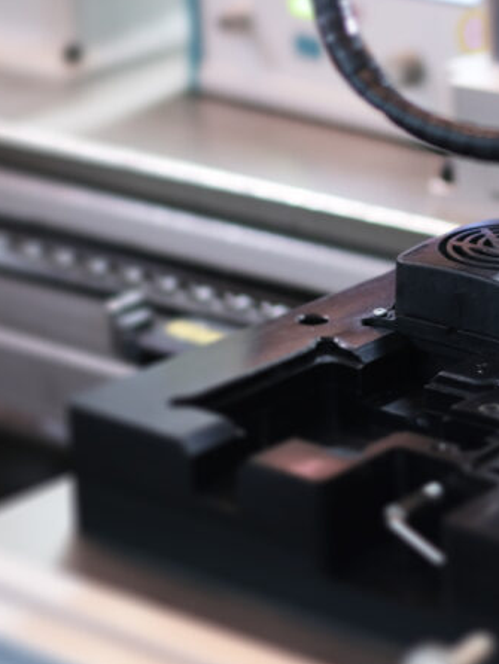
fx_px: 2247
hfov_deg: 12.4
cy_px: 254
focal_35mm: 117
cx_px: 565
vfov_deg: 16.8
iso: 320
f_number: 1.4
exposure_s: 1/60
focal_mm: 35
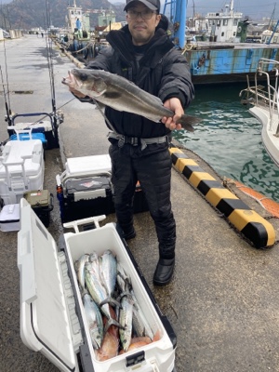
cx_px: 140
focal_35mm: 26
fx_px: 279
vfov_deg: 67.3
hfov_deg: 53.1
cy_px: 186
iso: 32
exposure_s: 1/121
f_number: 1.8
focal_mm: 4.25
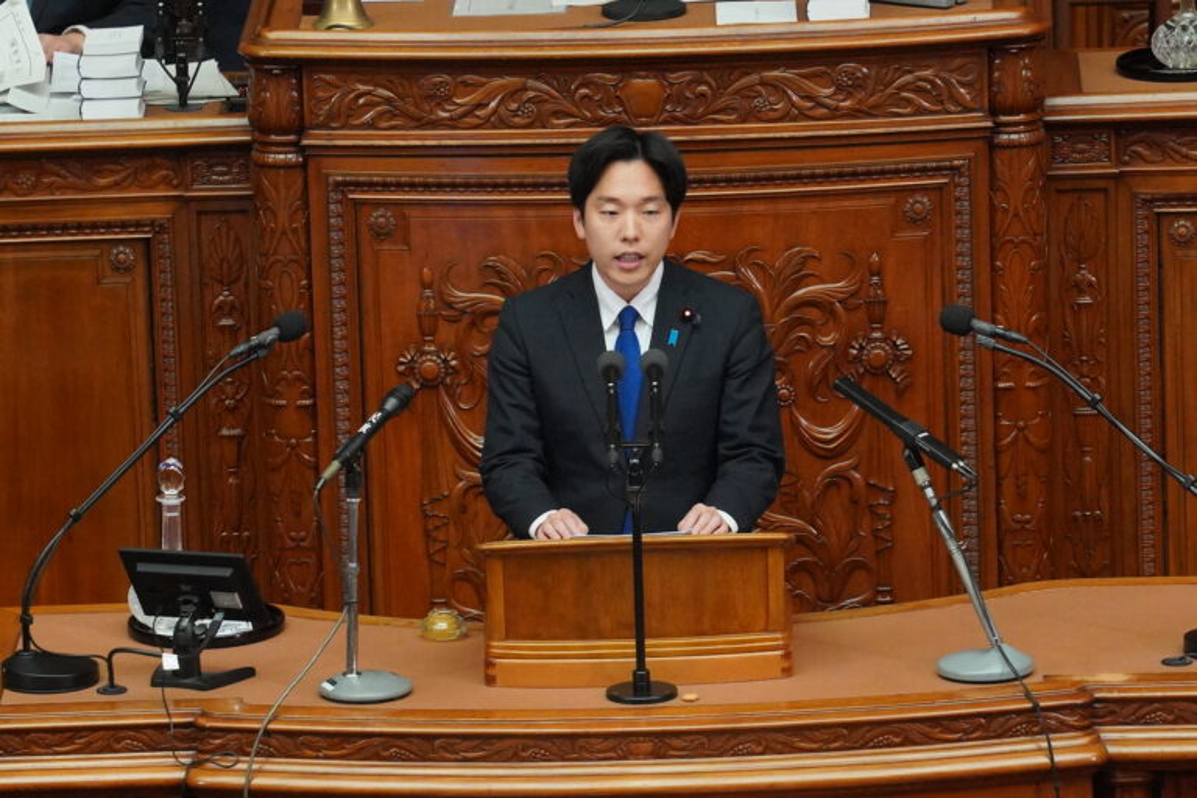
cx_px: 598
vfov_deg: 5.2
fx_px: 8777
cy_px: 399
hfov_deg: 7.8
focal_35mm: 264
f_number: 7.1
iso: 10000
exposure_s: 1/160
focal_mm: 176
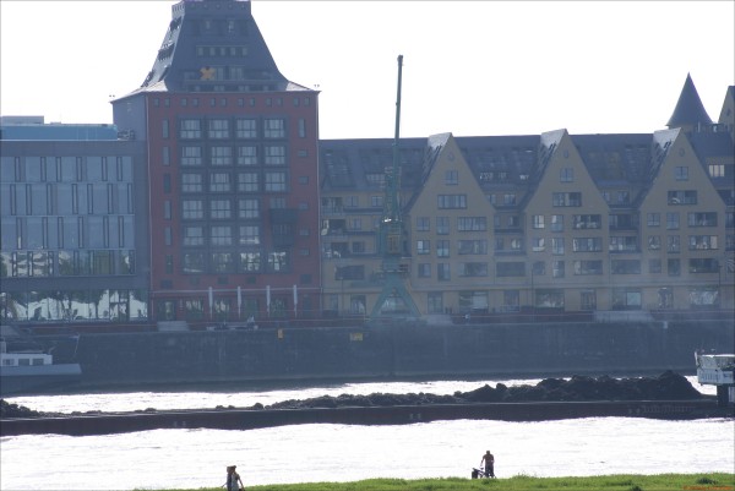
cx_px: 368
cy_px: 246
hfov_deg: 10.5
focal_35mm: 195
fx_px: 3984
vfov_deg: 7.1
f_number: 8
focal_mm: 130
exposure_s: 1/250
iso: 100
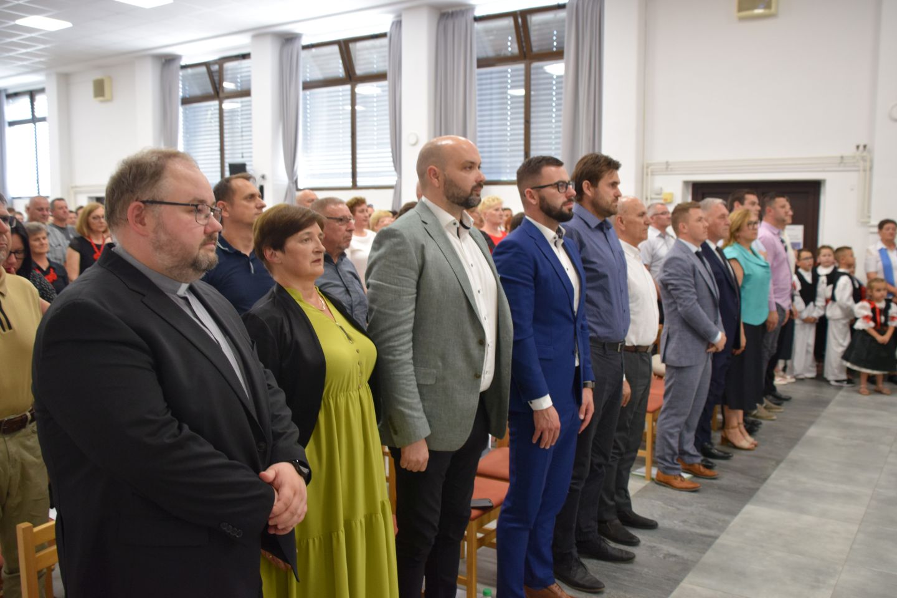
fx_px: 822
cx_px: 448
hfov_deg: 57.2
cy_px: 299
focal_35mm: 33
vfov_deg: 40.0
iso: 1250
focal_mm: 22
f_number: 3.5
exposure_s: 1/60
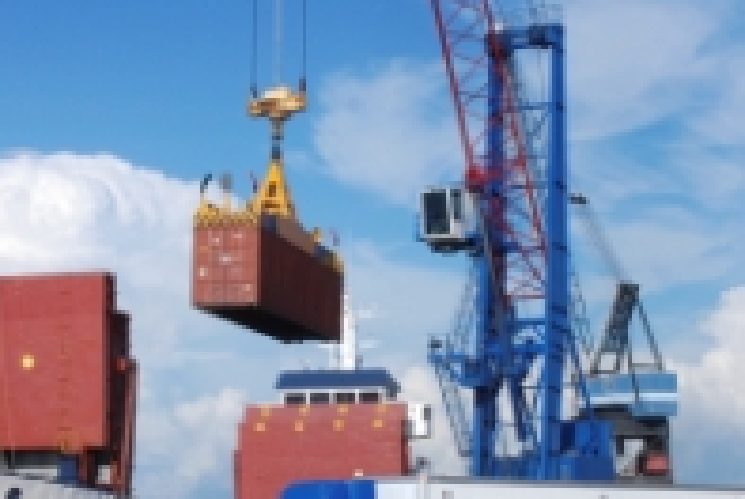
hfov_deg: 24.7
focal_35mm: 82
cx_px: 397
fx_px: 1699
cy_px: 336
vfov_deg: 16.7
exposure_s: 1/80
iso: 100
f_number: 16
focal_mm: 24
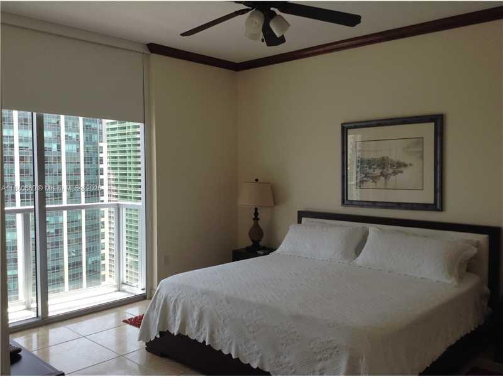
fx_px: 480
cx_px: 252
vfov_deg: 42.9
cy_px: 188
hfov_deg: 55.4
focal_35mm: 33
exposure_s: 1/120
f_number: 2.4
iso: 32
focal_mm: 3.3
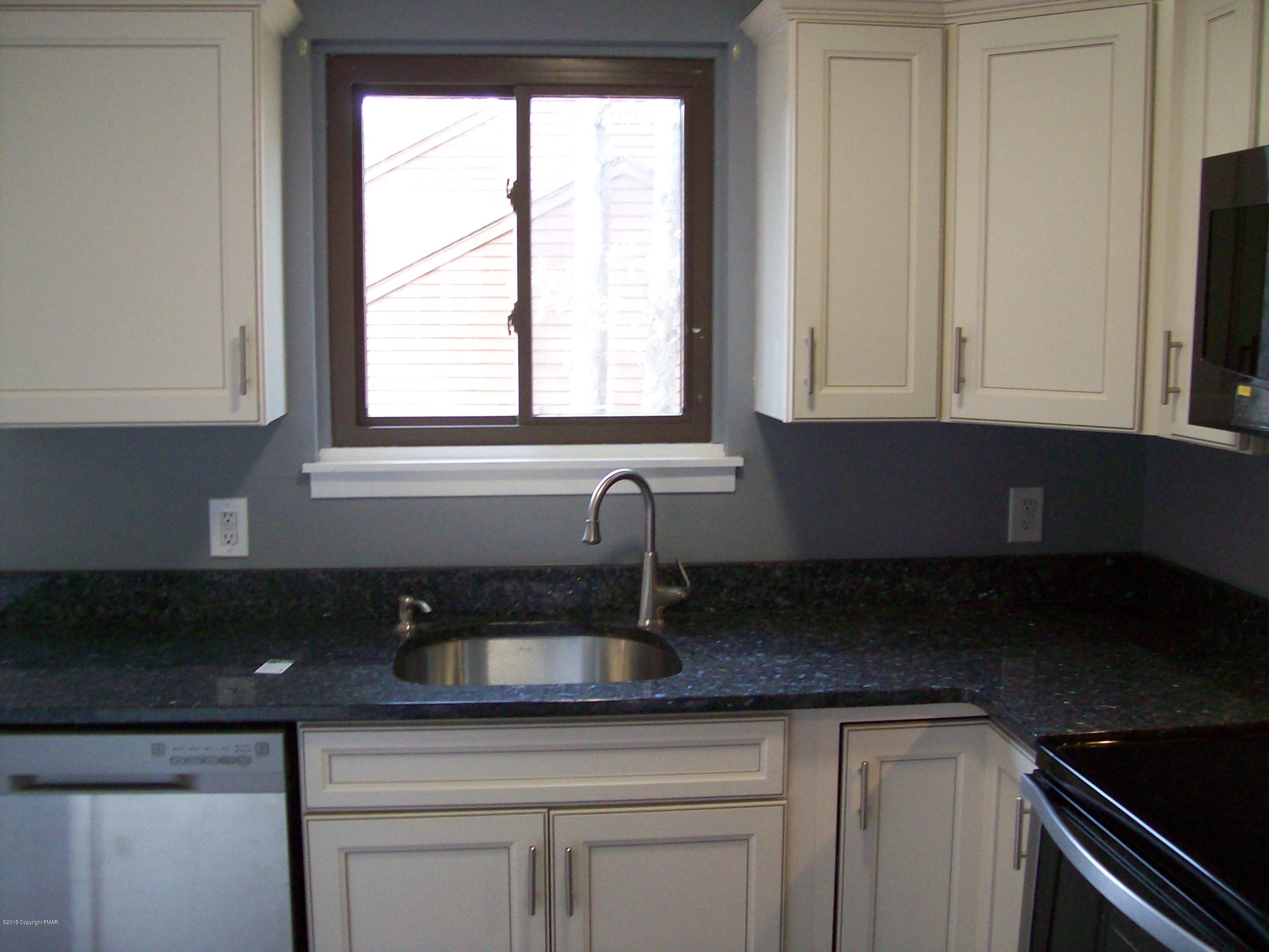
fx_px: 1320
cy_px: 476
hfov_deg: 51.4
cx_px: 634
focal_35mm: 36
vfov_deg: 39.7
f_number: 2.7
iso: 160
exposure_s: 1/40.6
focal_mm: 6
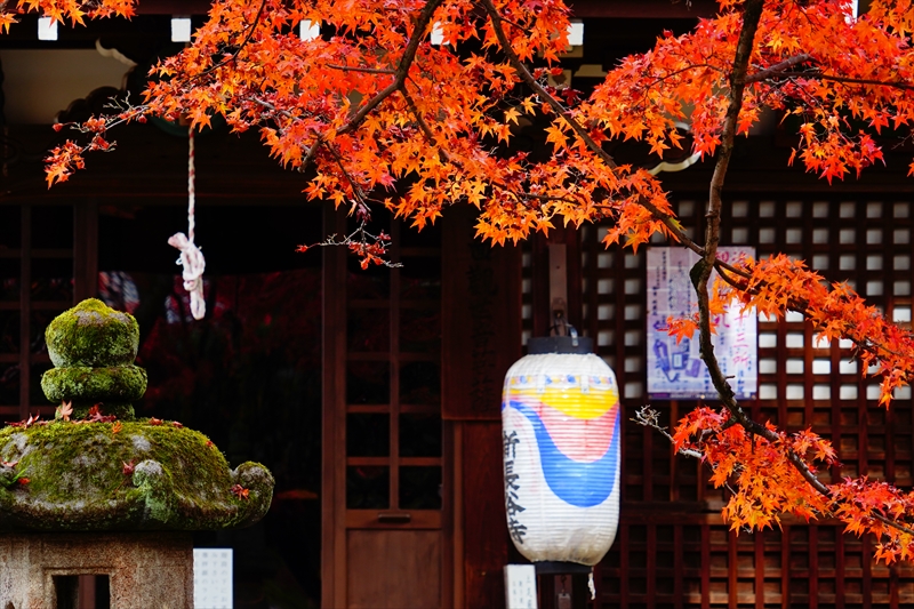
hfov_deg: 12.9
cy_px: 304
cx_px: 457
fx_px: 4036
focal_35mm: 159
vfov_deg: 8.6
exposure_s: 1/200
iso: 250
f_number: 5.6
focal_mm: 106
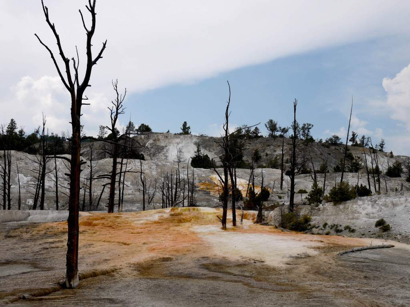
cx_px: 205
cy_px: 154
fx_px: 569
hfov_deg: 39.7
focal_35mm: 48
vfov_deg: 30.3
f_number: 10
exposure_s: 1/500
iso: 160
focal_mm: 24
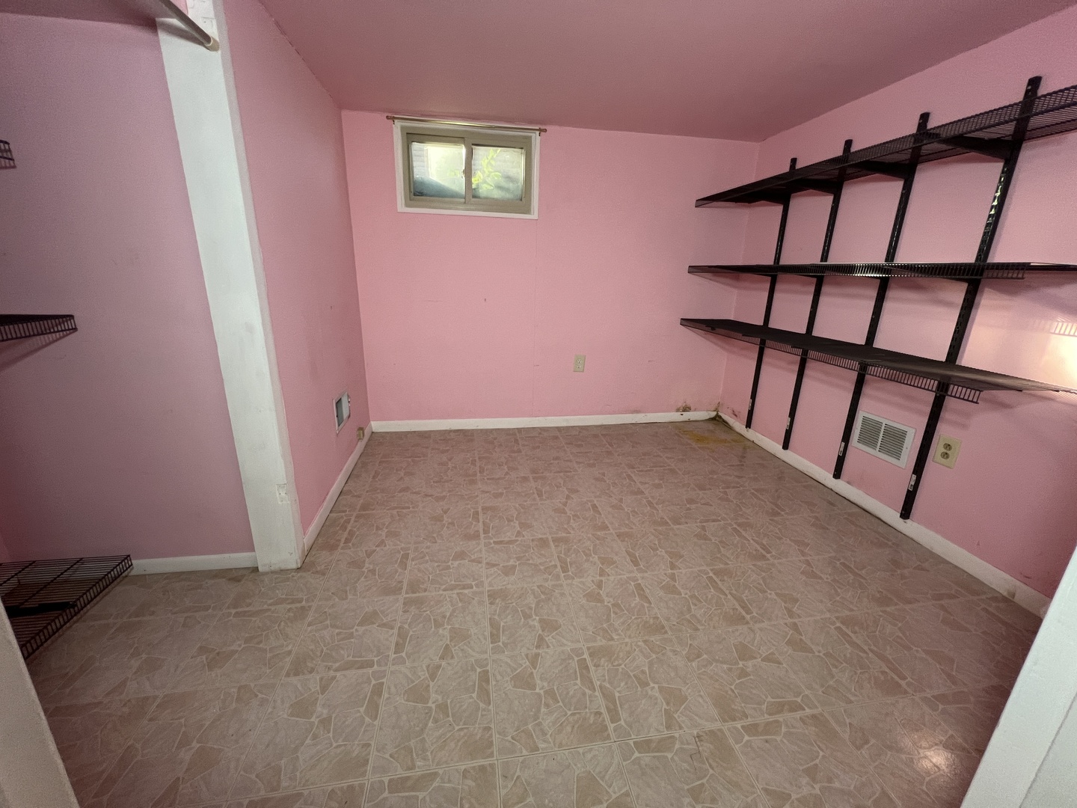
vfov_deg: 89.9
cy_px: 404
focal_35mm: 13
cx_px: 538
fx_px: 404
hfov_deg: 106.2
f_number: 1.8
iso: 160
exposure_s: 1/60
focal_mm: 1.57
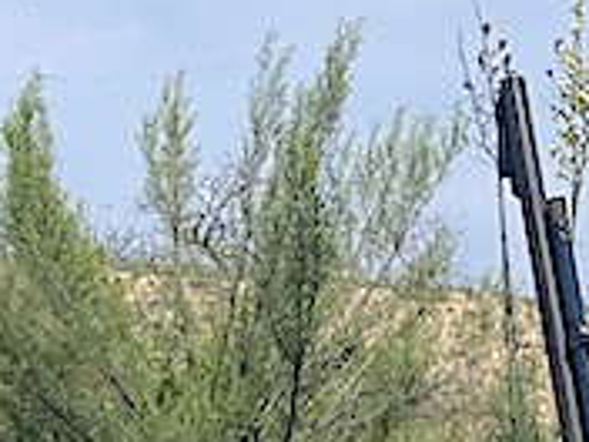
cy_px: 1093
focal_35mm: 133
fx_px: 2263
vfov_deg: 9.7
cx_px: 743
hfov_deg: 14.3
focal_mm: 4.2
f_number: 1.6
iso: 32
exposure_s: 1/6135
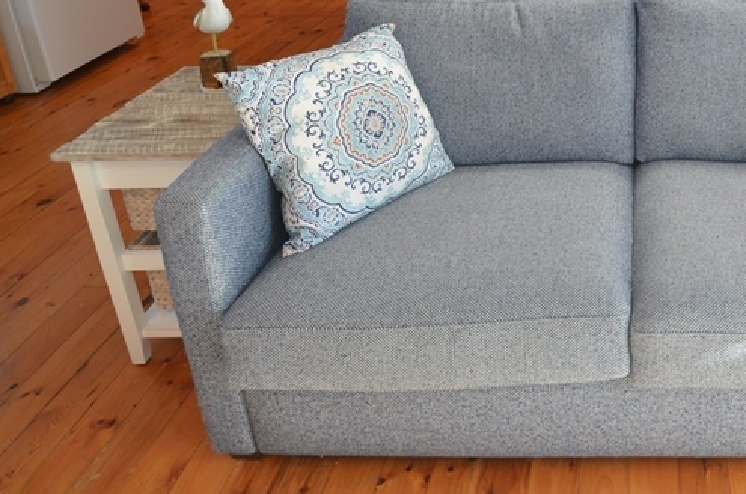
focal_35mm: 31
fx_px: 641
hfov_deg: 53.6
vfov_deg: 37.3
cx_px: 657
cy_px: -9
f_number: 4.5
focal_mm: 10
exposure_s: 1/13
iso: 100
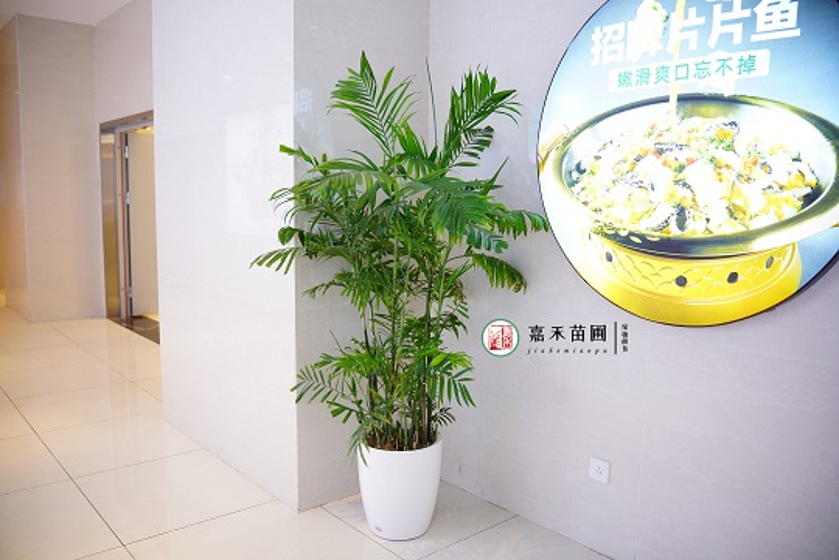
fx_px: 653
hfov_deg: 65.5
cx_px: 420
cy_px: 280
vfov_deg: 46.4
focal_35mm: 28
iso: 1250
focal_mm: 28
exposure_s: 1/400
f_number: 2.8
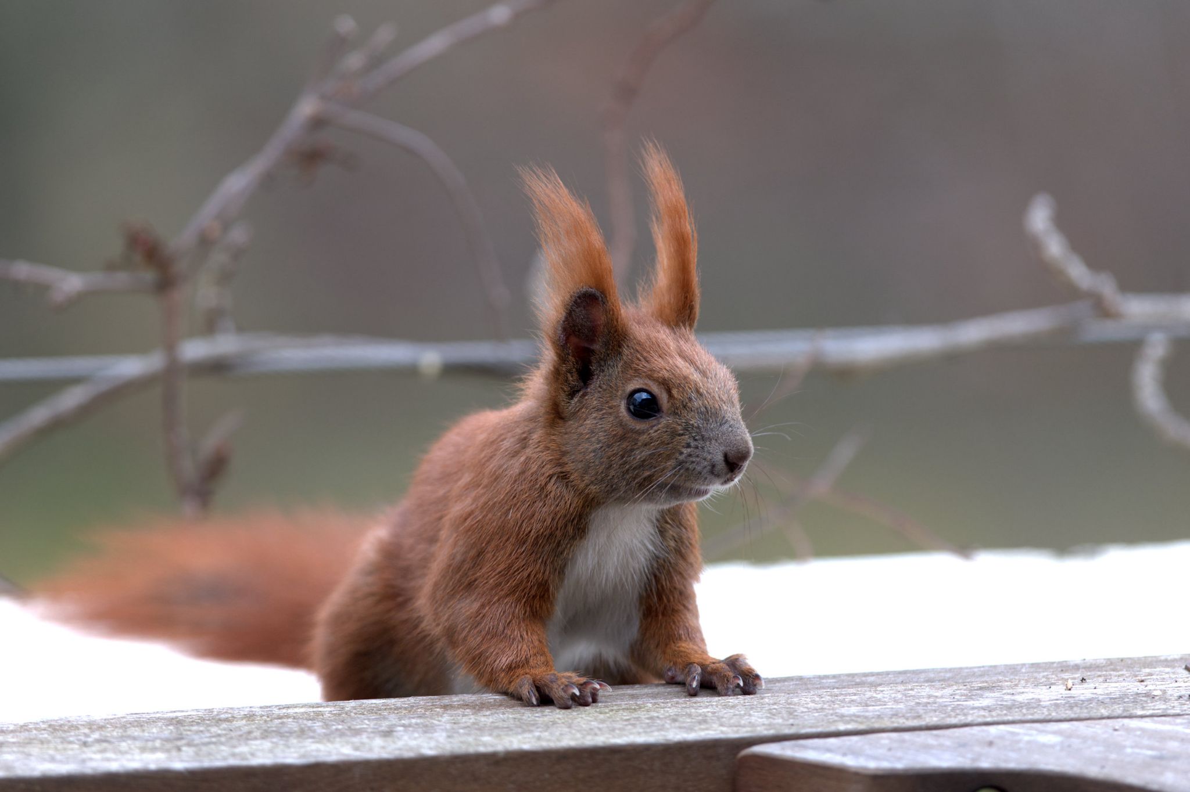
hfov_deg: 6.9
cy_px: 396
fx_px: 9913
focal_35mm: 300
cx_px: 595
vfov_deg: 4.6
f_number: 5.6
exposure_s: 1/640
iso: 320
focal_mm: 300
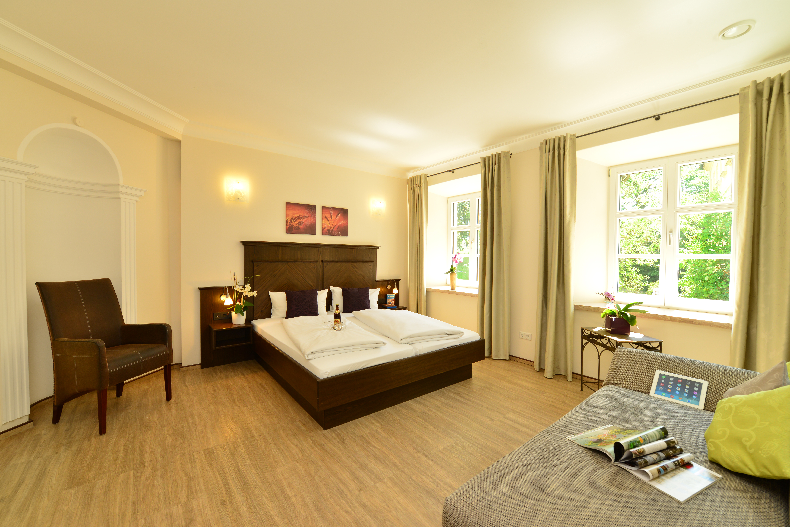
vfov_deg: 81.2
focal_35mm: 14
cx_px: 395
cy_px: 264
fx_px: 307
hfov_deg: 104.2
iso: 200
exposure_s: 1/15
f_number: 8
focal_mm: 14
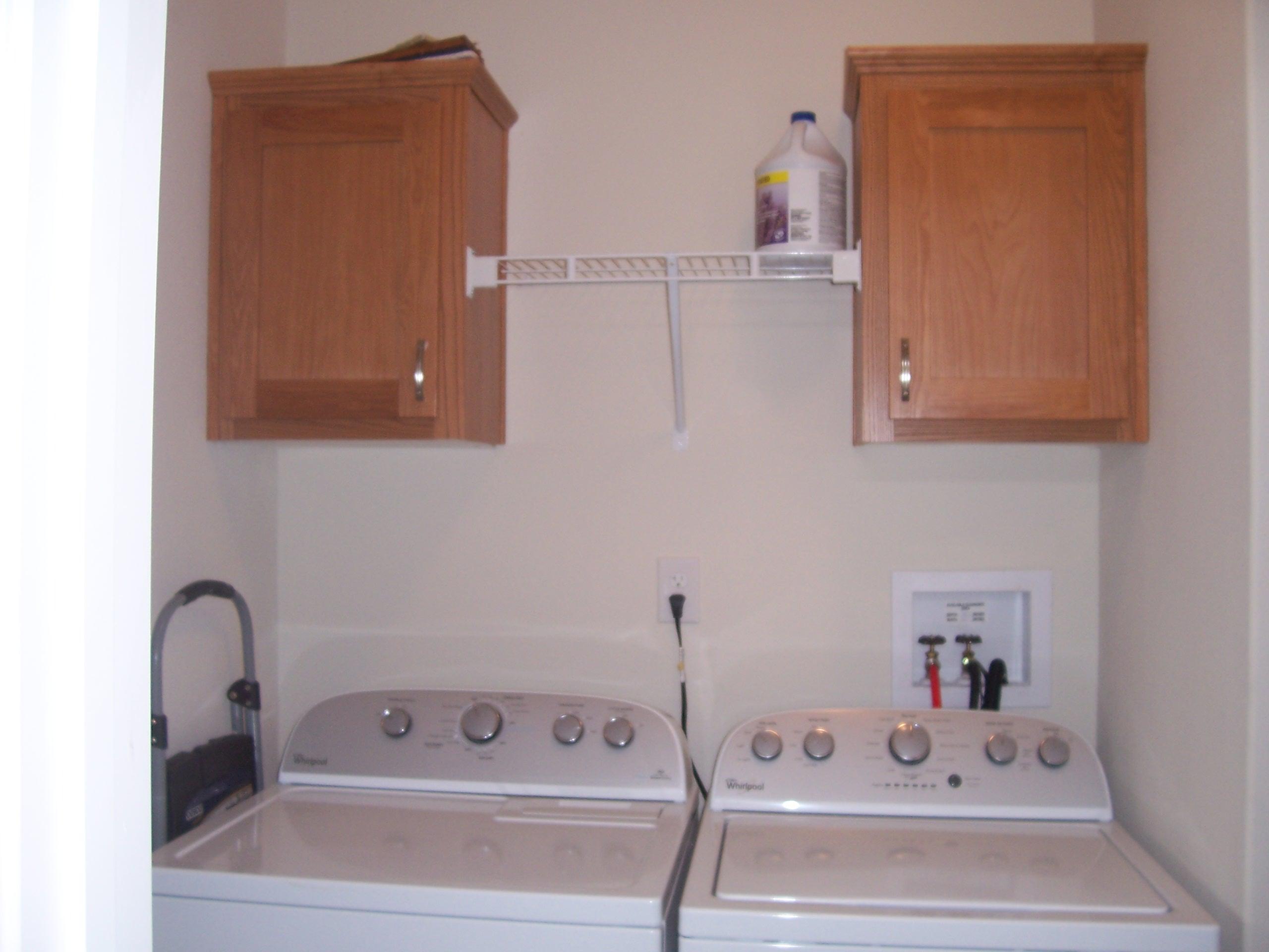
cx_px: 634
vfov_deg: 41.8
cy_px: 476
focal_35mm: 34
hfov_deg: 54.0
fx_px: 1246
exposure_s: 1/60
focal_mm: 5.6
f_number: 2.7
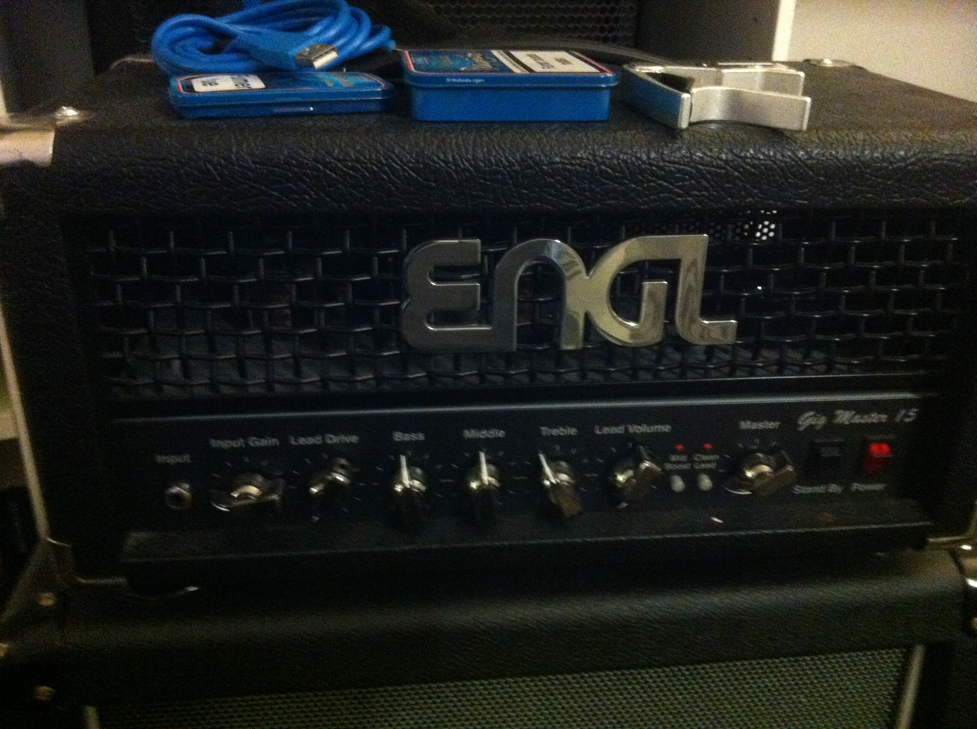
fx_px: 986
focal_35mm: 35
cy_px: 364
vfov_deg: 40.6
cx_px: 488
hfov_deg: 52.7
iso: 1000
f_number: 2.8
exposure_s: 1/15
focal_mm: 3.85
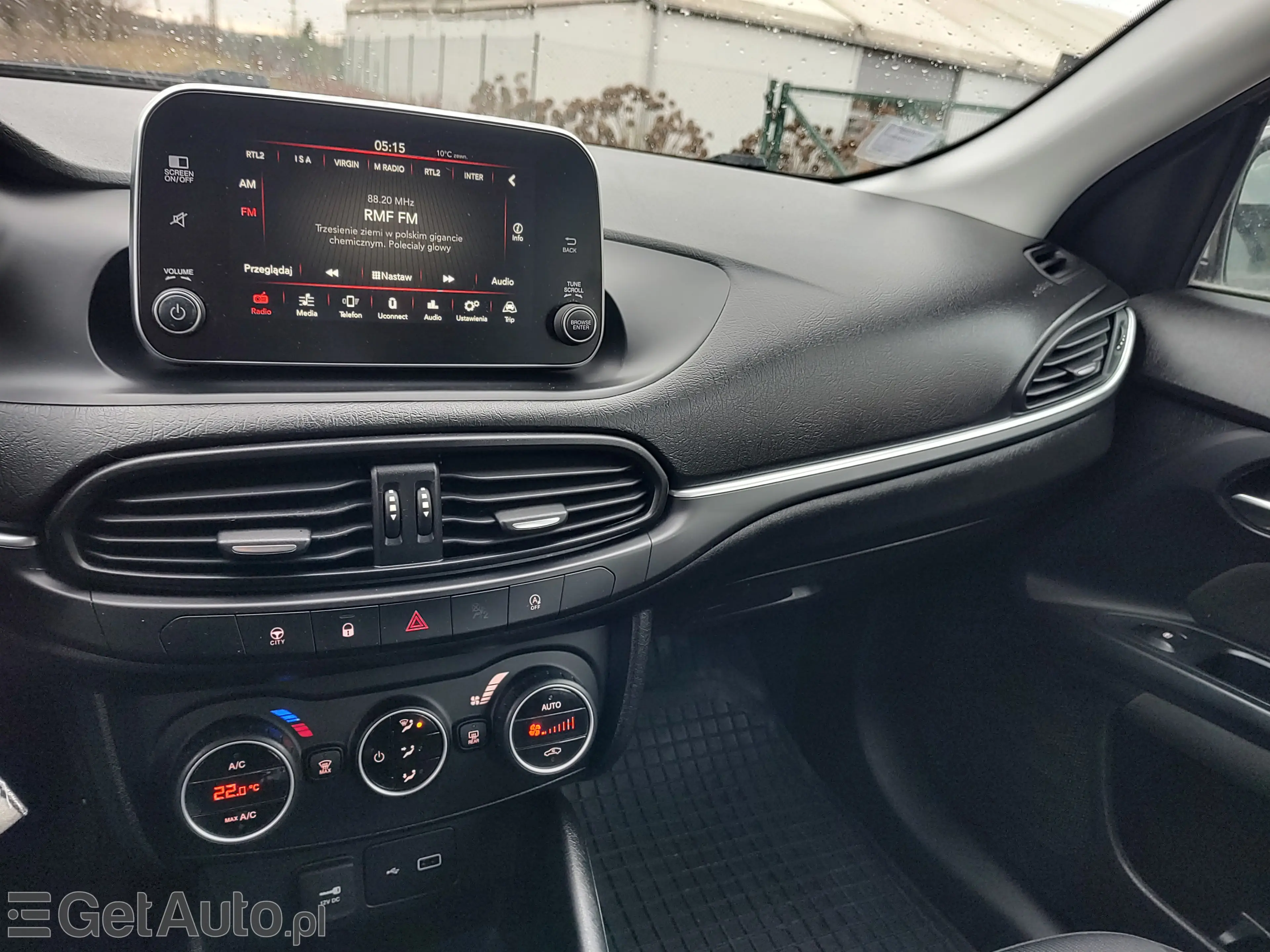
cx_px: 635
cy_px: 476
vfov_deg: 58.9
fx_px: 844
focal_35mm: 23
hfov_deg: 73.9
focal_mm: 5.56
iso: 131
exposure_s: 1/50
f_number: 1.8
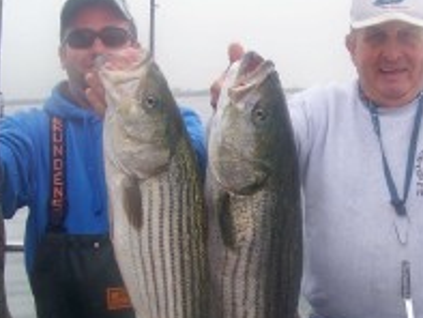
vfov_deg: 20.0
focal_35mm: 73
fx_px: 893
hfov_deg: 26.5
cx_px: 277
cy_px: 238
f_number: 2.8
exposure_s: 1/200
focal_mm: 5.85
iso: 64
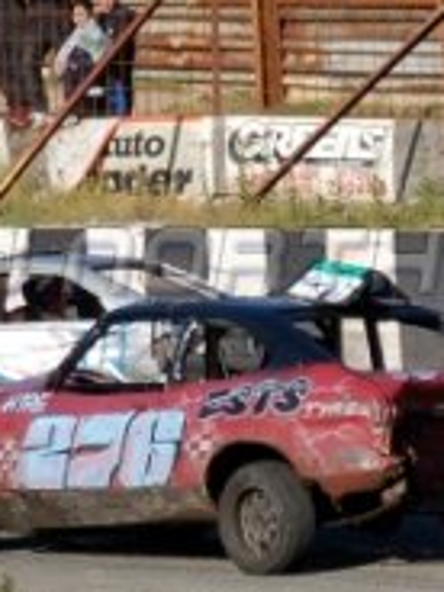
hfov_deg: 3.8
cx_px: 701
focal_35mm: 391
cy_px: 270
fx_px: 6687
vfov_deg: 5.1
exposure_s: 1/1000
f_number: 5.6
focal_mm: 78
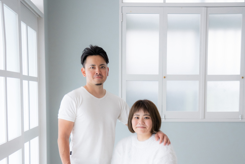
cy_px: 148
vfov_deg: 21.8
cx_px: 123
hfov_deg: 32.9
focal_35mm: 61
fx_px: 415
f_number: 4
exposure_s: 1/200
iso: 2500
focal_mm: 40
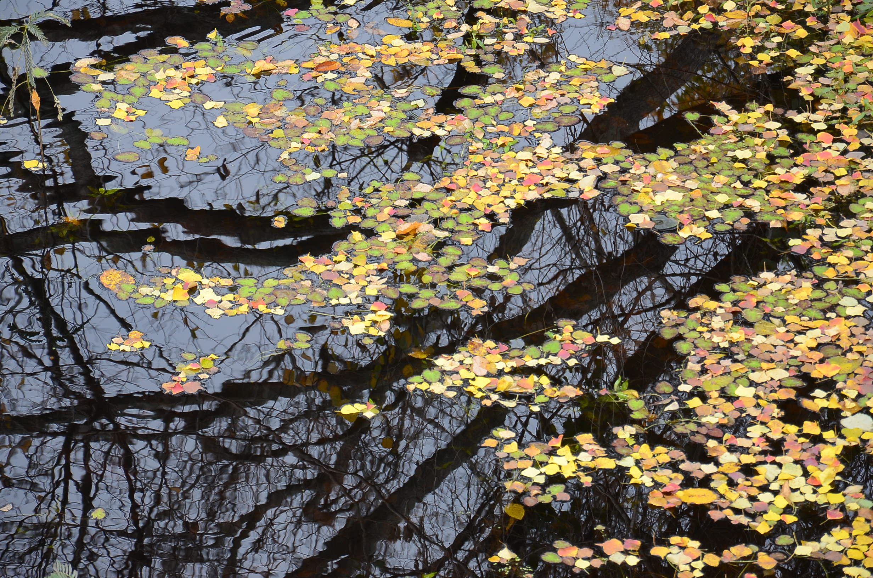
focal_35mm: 158
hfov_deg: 13.1
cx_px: 436
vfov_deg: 8.7
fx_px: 3811
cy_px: 289
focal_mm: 105
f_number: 8
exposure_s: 1/250
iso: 640
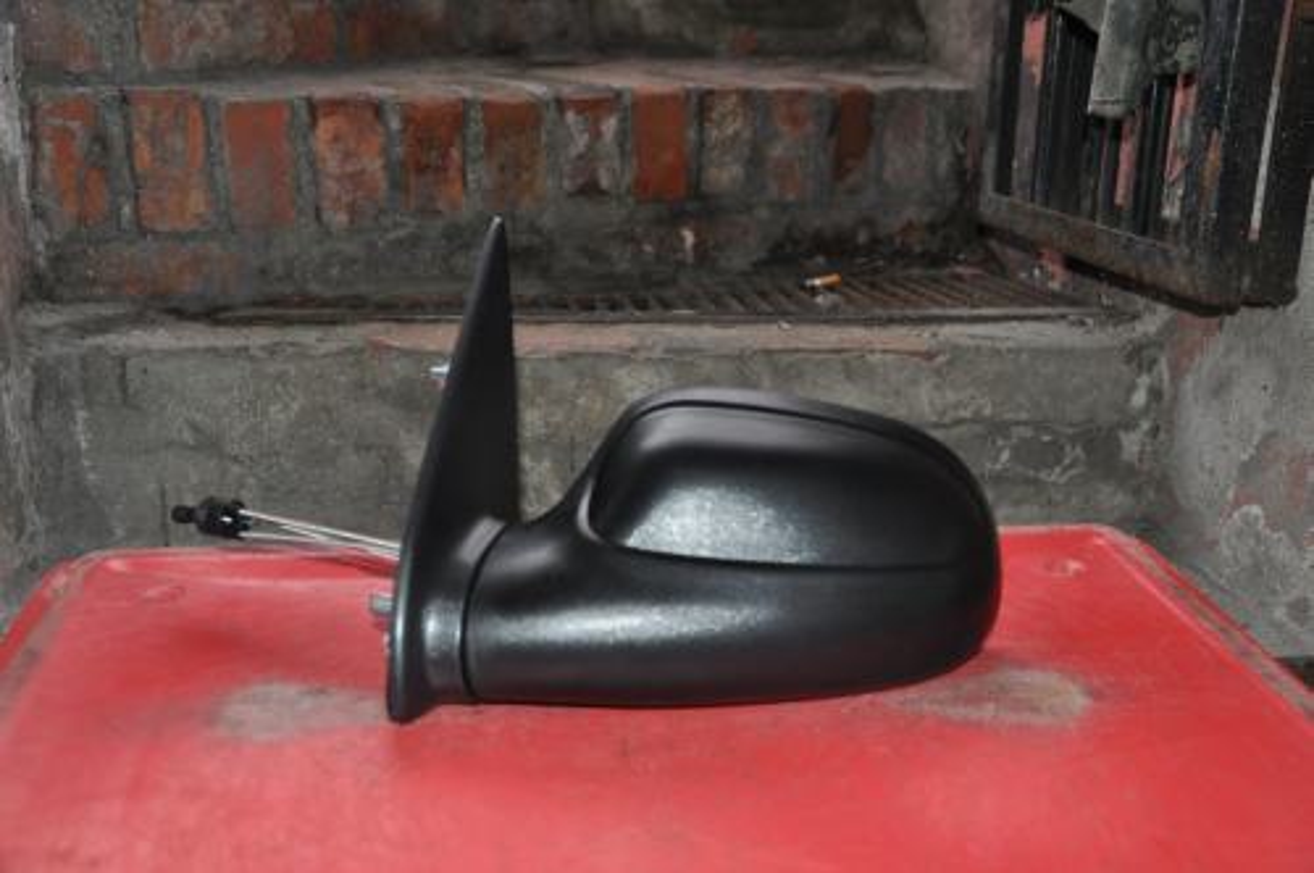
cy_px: 436
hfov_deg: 49.6
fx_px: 1422
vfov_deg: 34.1
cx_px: 657
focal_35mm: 39
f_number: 4
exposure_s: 1/60
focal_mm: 26
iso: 800
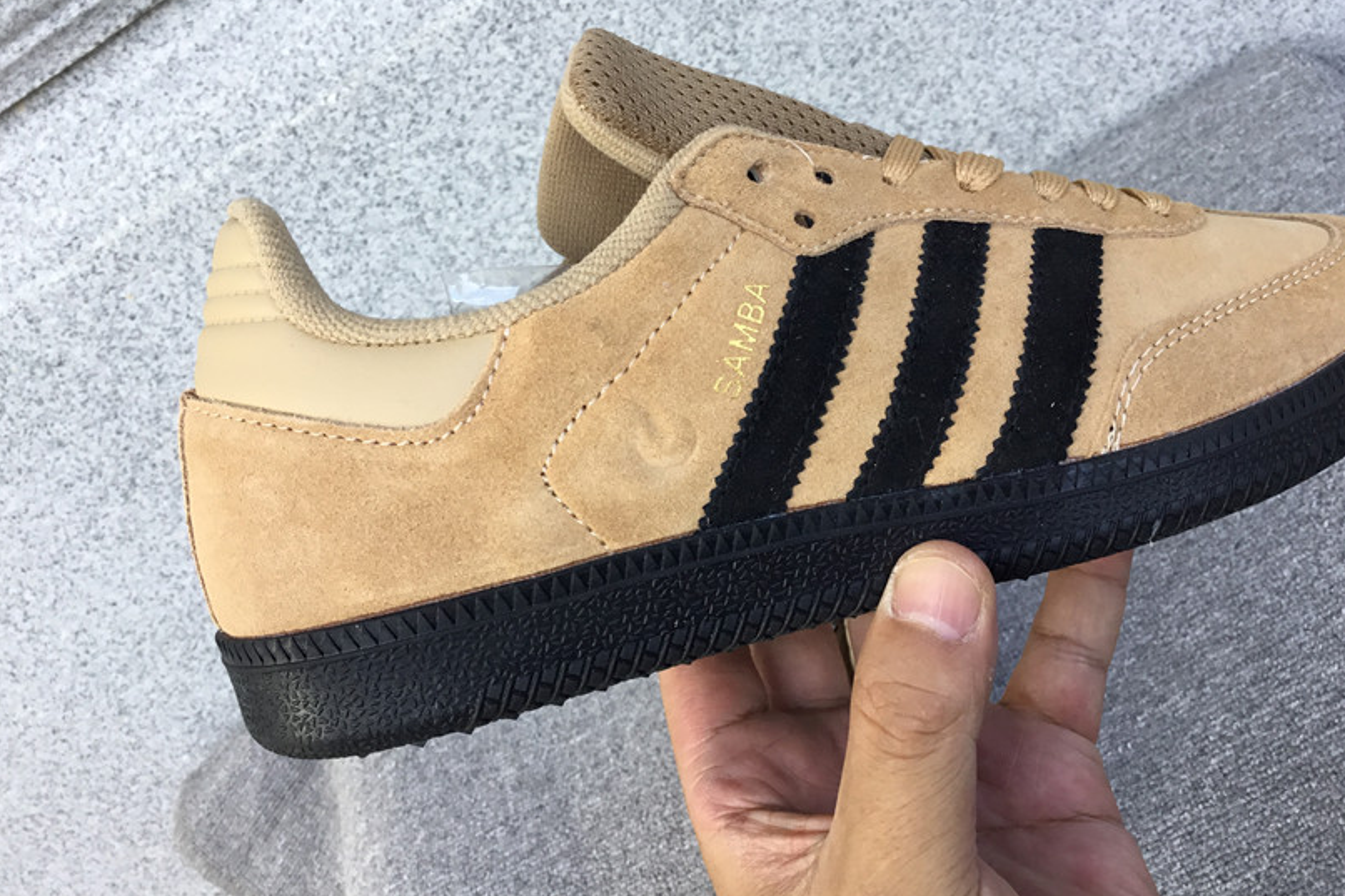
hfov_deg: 53.1
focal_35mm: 36
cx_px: 706
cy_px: 341
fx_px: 1345
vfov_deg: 36.7
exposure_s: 1/100
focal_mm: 3.3
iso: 40
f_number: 2.4
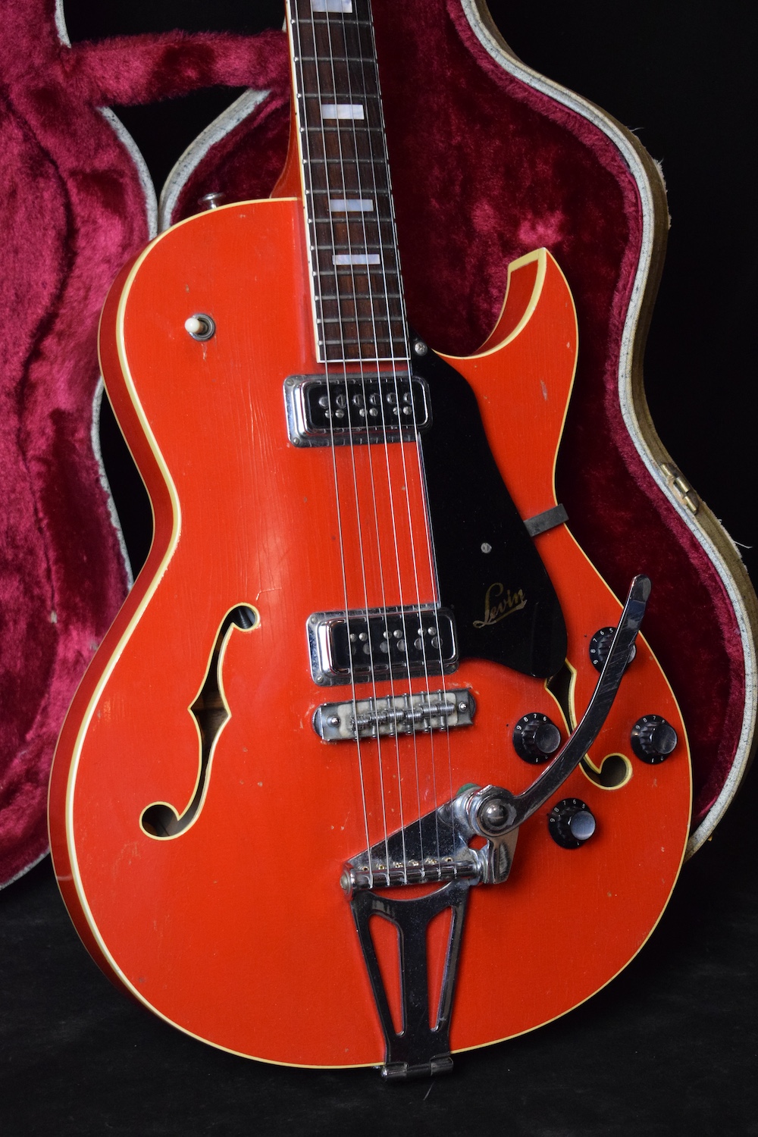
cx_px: 379
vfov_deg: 28.1
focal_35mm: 72
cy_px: 568
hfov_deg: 18.9
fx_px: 2274
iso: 3200
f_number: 5.3
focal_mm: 48
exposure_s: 1/60
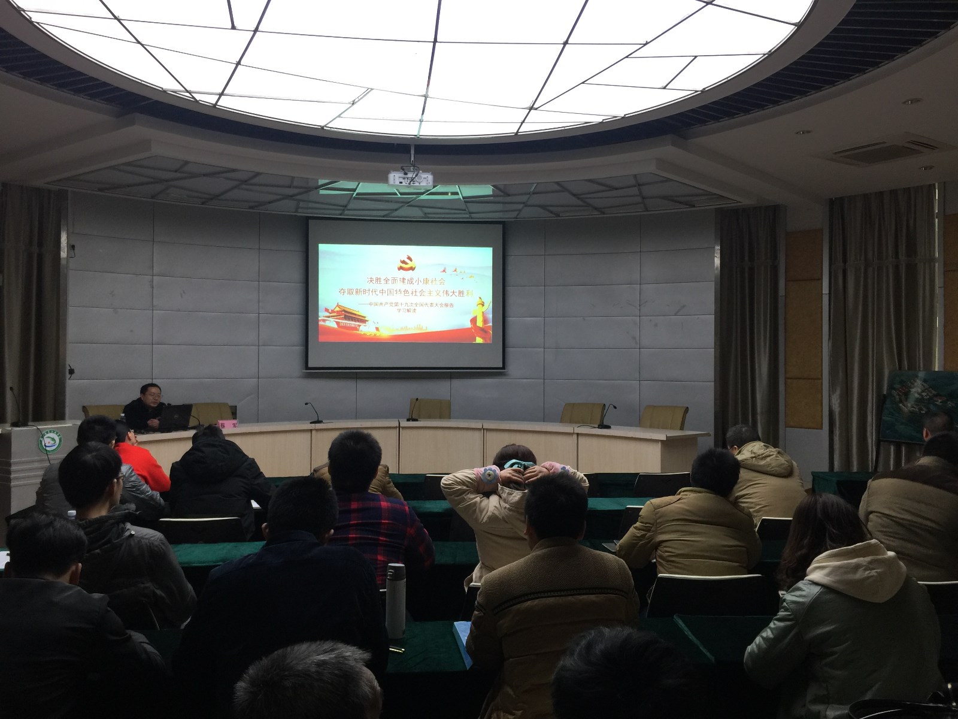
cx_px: 479
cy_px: 360
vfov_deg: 48.2
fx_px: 803
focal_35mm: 29
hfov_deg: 61.7
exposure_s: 1/33
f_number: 2.2
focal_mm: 4.15
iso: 40
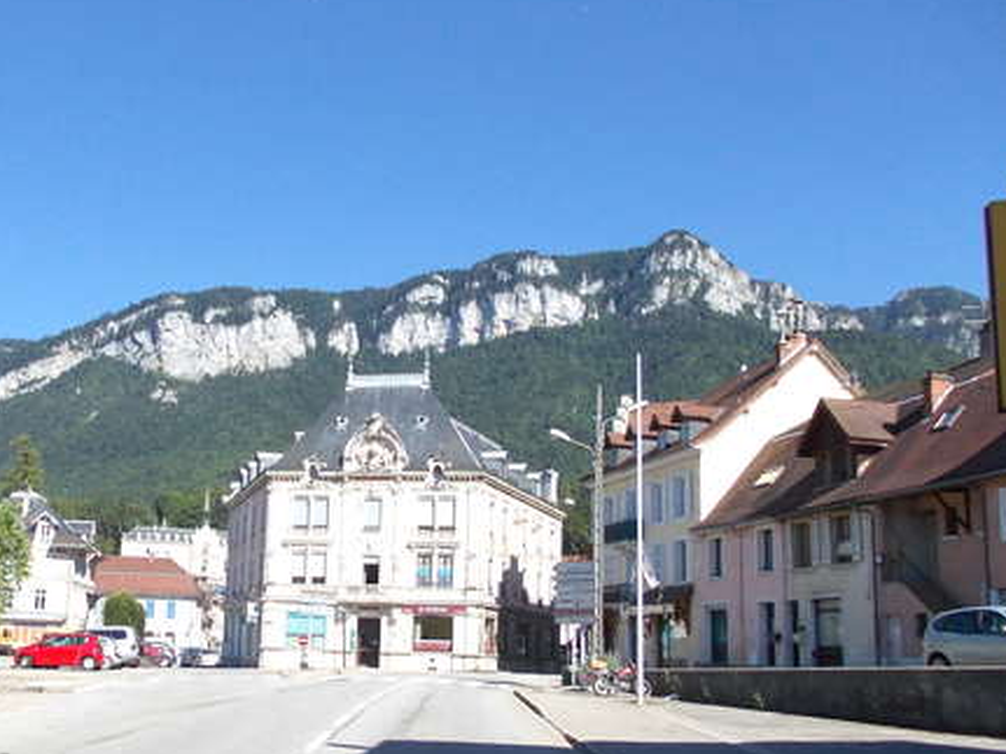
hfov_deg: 47.3
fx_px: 1133
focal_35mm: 39
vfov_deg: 36.7
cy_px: 453
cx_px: 355
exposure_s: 1/320
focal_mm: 4
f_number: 5.4
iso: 80
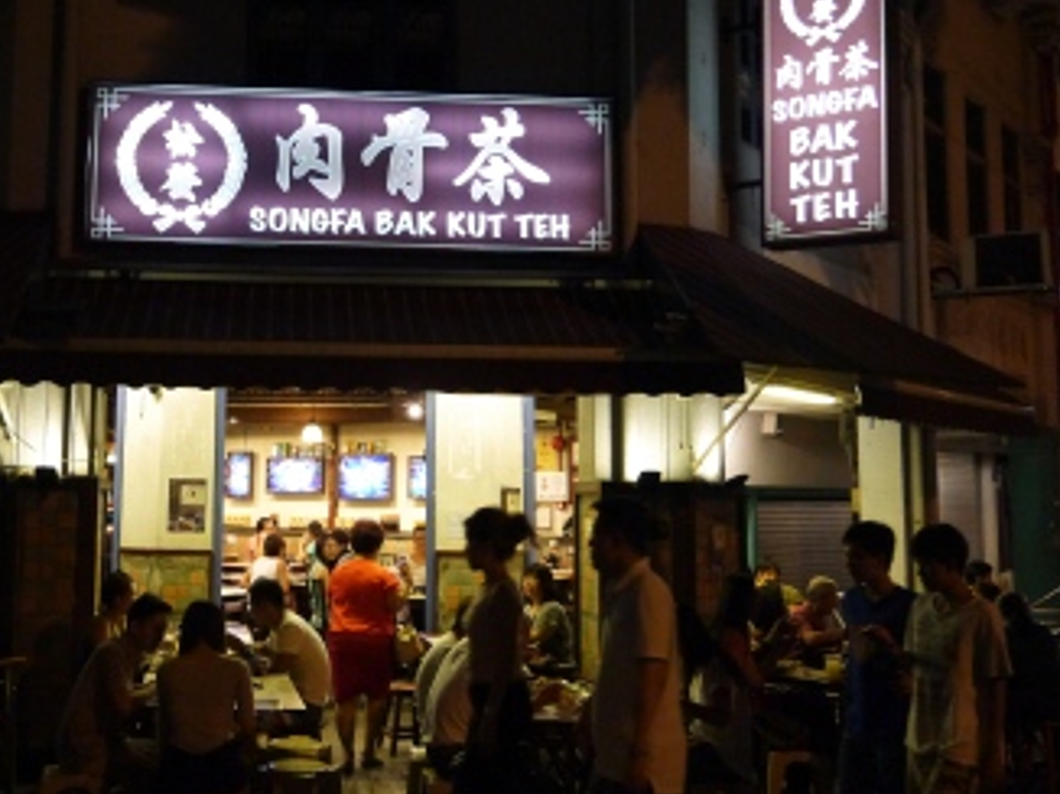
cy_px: 332
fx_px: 1346
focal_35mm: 44
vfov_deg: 32.8
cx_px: 341
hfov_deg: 42.3
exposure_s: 1/60
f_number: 4
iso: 1600
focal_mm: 16
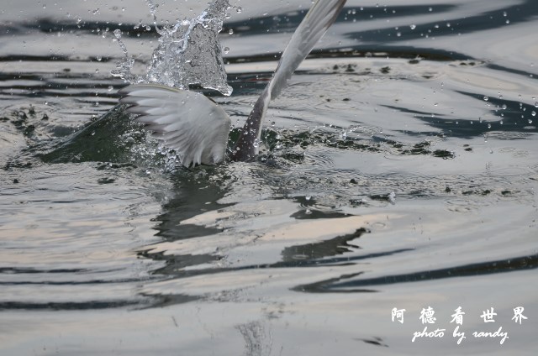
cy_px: 178
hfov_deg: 2.8
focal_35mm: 750
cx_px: 269
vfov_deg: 1.8
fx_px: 11186
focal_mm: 500
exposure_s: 1/1000
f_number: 6.3
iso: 720
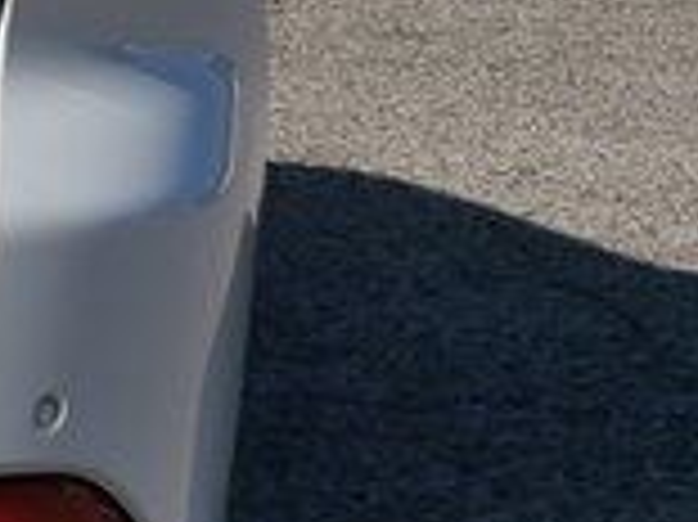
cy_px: -58
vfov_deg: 4.9
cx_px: -1238
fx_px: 6125
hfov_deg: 6.1
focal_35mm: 304
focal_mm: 23
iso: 200
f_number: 13
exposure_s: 1/500
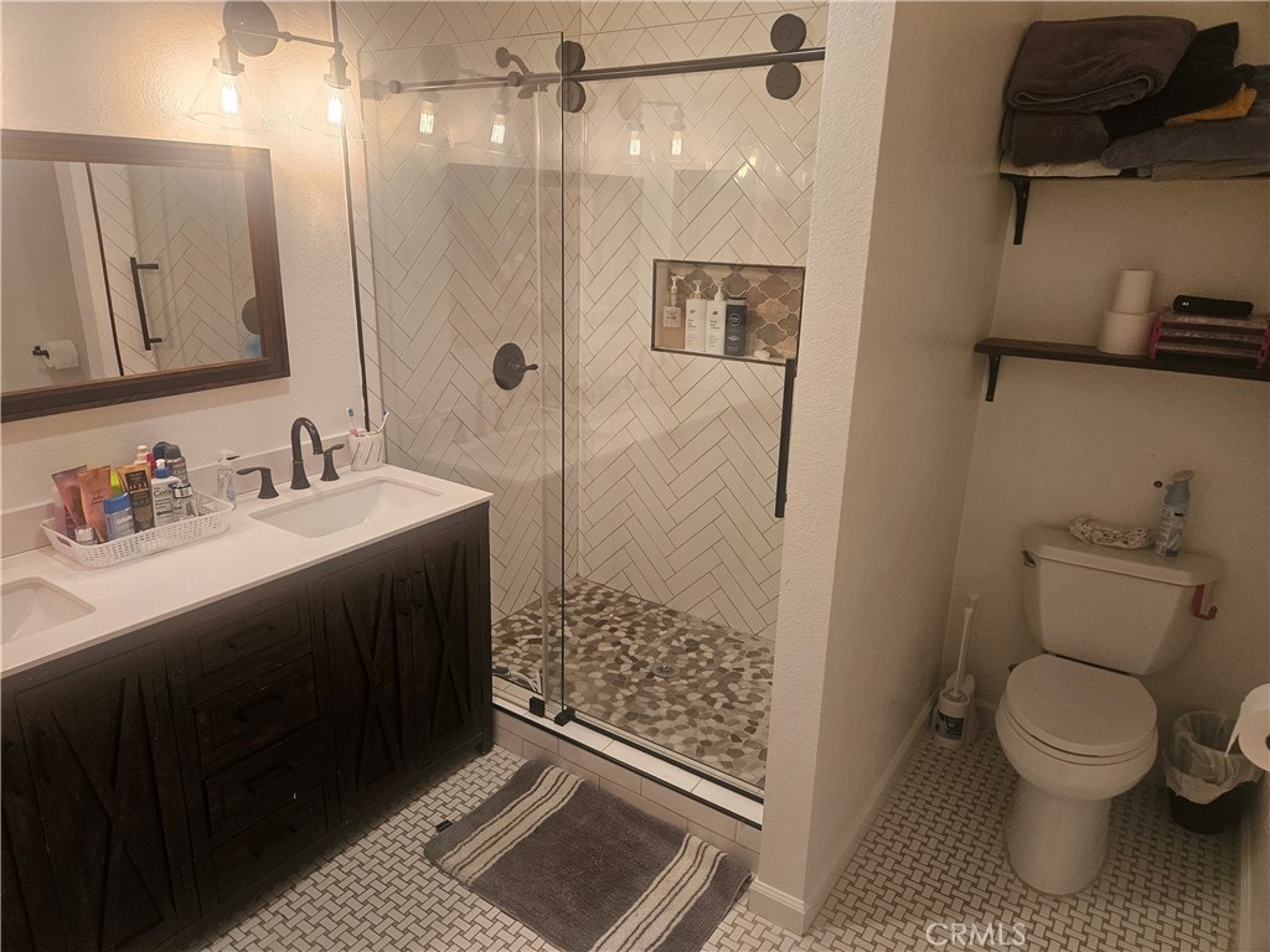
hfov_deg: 73.9
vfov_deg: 58.9
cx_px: 635
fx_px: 844
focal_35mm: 23
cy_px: 476
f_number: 1.8
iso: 200
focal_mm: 5.4
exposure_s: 1/120
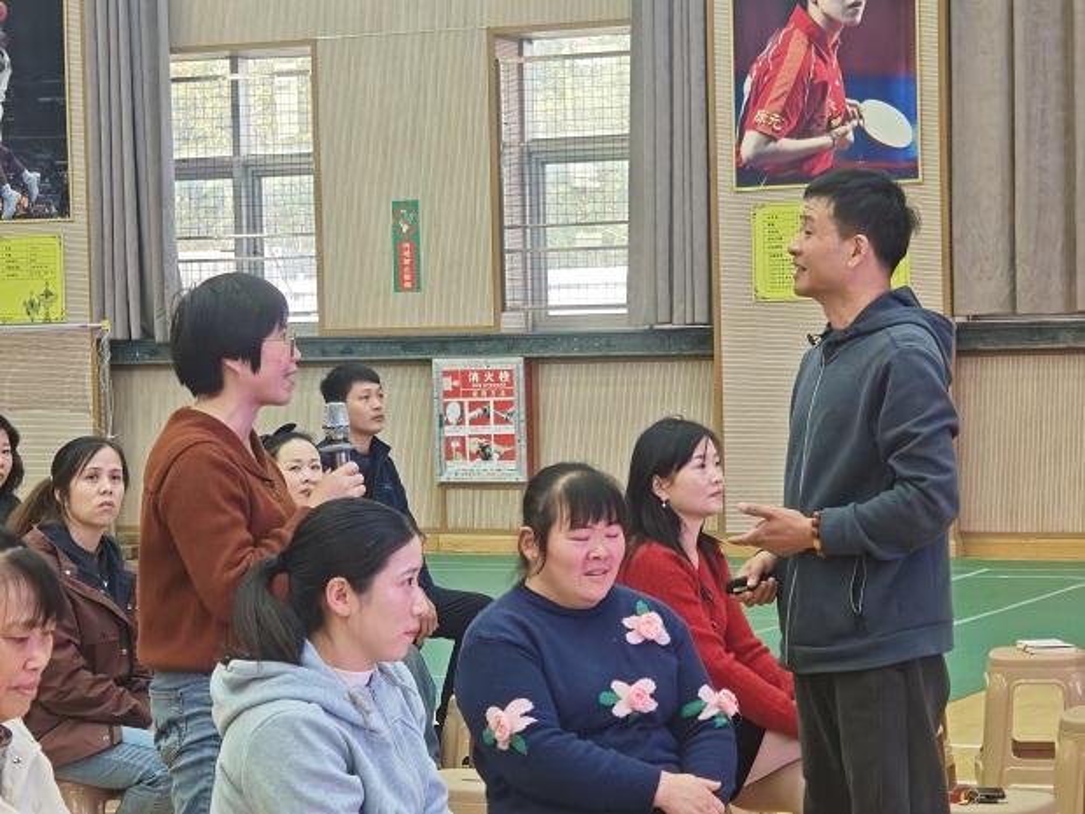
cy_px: 407
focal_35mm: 99
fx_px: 3103
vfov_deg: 14.9
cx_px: 542
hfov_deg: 19.8
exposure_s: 1/100
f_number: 2
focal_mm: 9
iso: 640
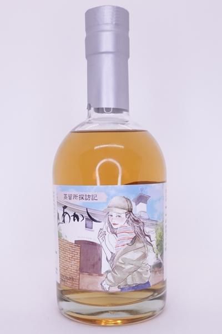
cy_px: 167
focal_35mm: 24
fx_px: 222
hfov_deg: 53.1
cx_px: 111
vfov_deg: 73.7
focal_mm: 9
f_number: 2.8
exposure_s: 1/100
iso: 100
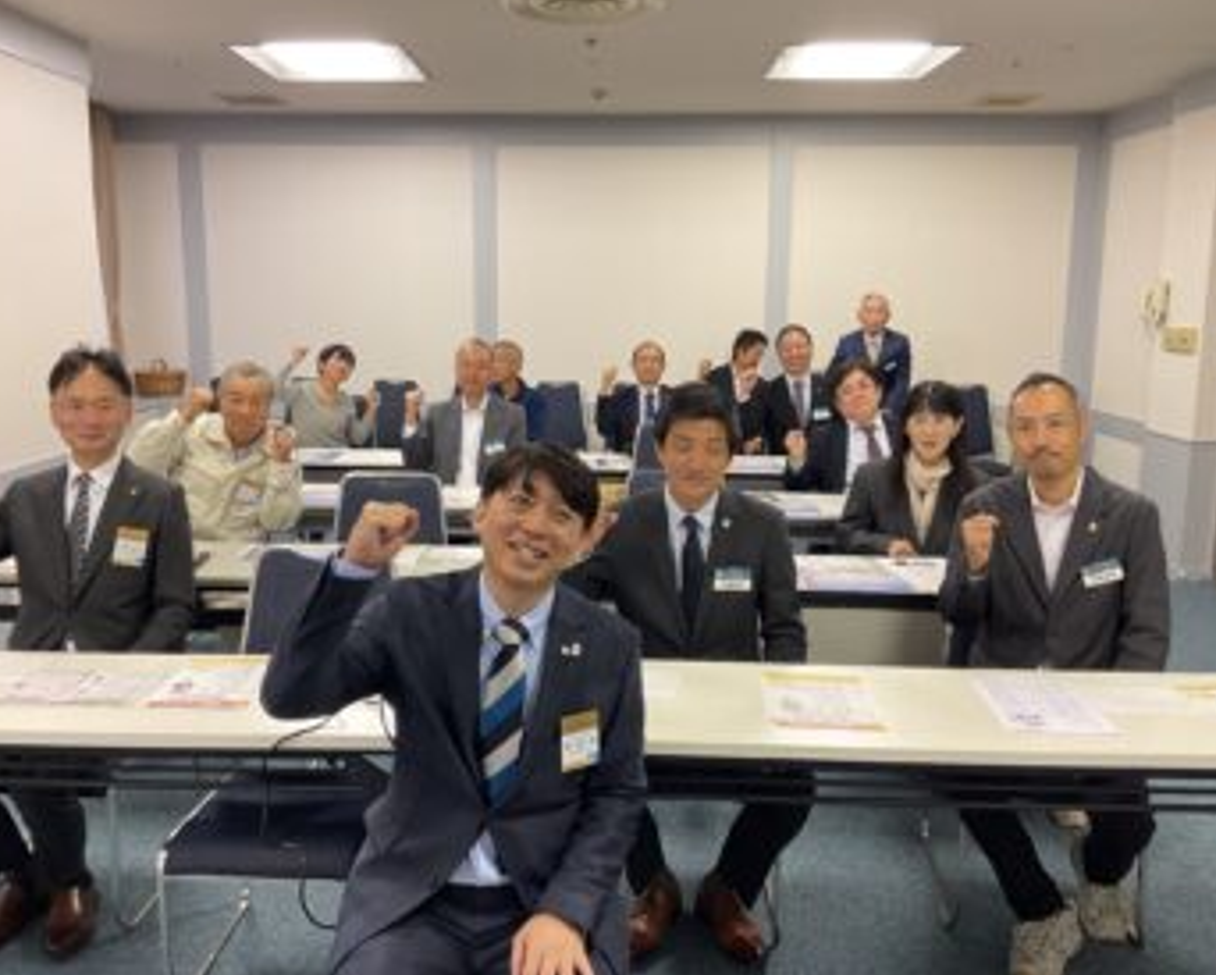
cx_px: 574
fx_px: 1116
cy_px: 482
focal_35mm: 31
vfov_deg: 47.1
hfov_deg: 57.1
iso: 64
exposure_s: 1/50
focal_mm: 3
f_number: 1.8
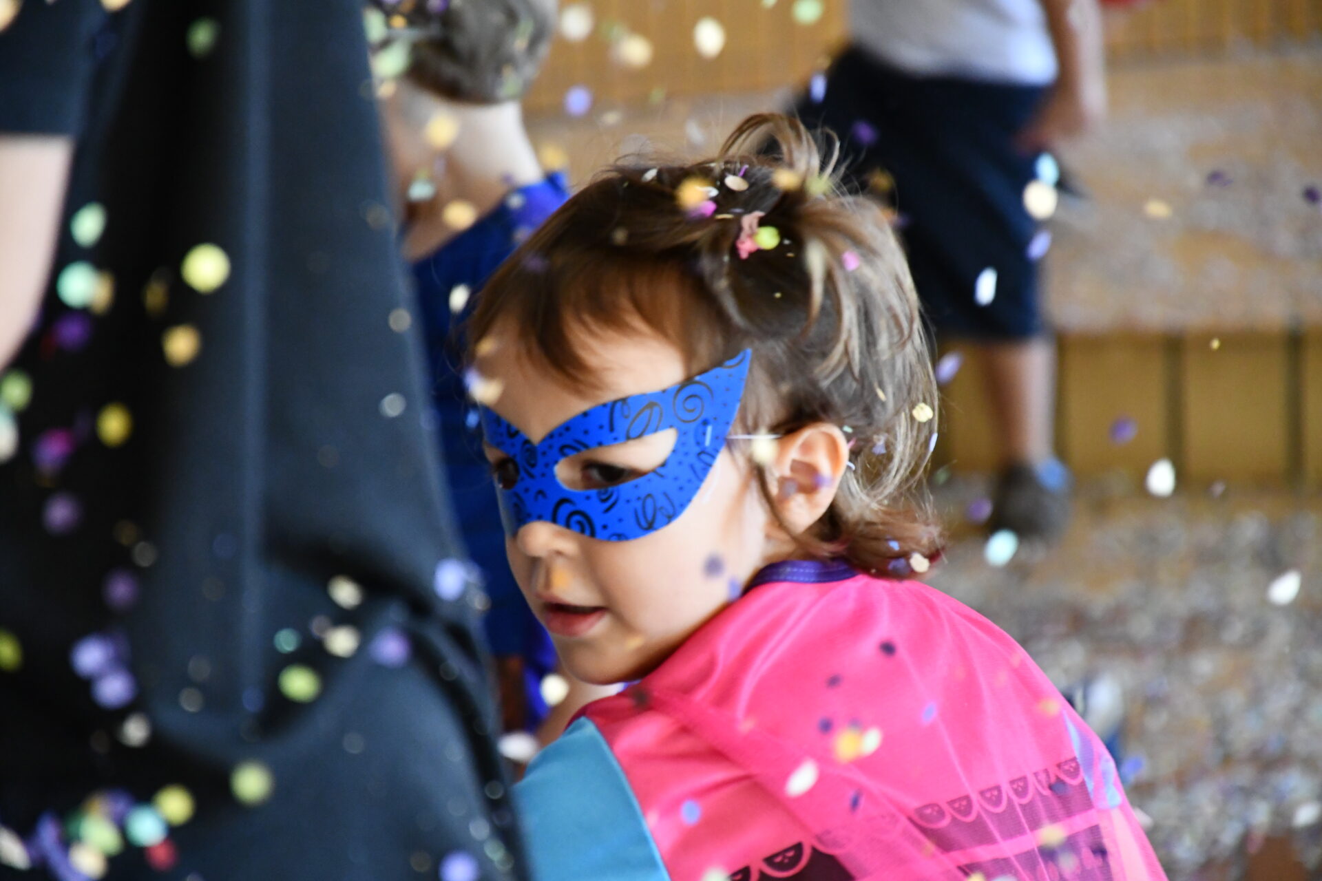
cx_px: 661
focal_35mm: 210
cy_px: 440
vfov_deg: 6.5
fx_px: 7711
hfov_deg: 9.8
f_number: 5.6
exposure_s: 1/250
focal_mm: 140
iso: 4500
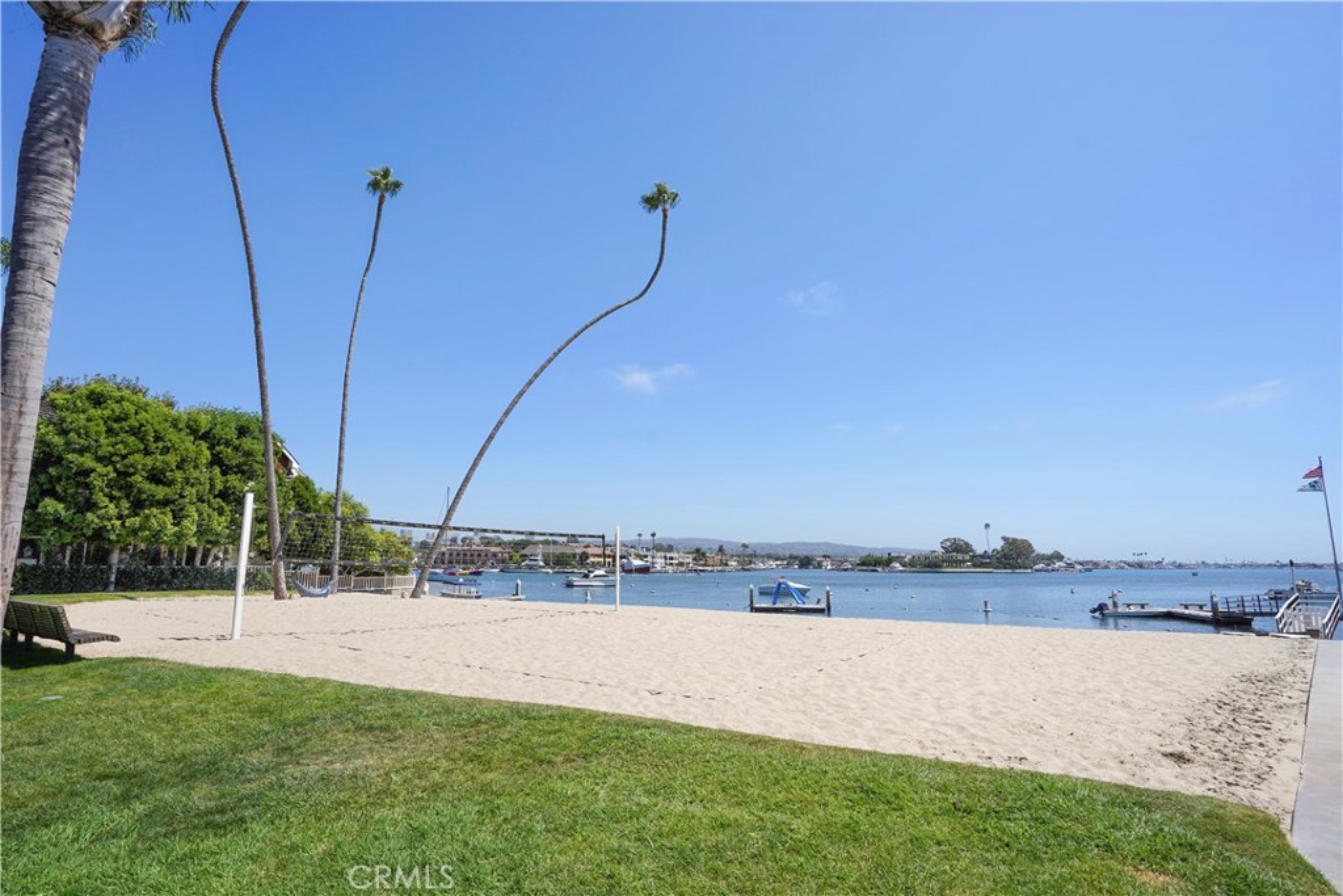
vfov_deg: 73.8
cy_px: 448
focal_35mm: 16
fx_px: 597
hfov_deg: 96.7
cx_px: 672
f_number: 8
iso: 200
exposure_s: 1/640
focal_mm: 16
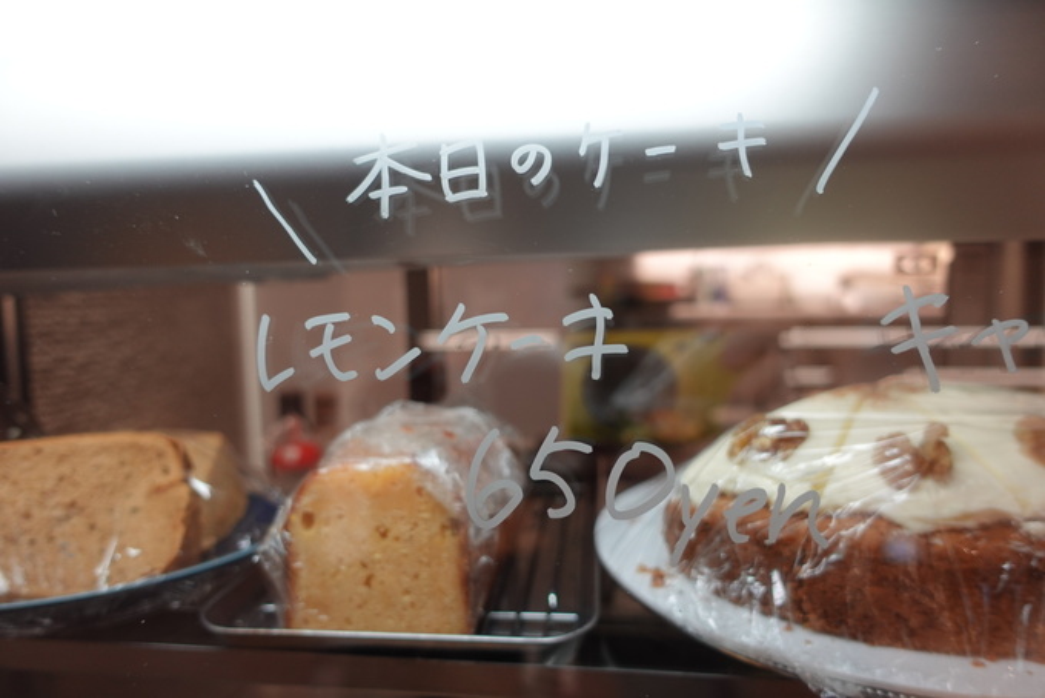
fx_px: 697
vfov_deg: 53.2
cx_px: 522
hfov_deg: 73.7
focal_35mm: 24
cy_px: 349
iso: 125
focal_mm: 9.4
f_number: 2
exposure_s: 1/60
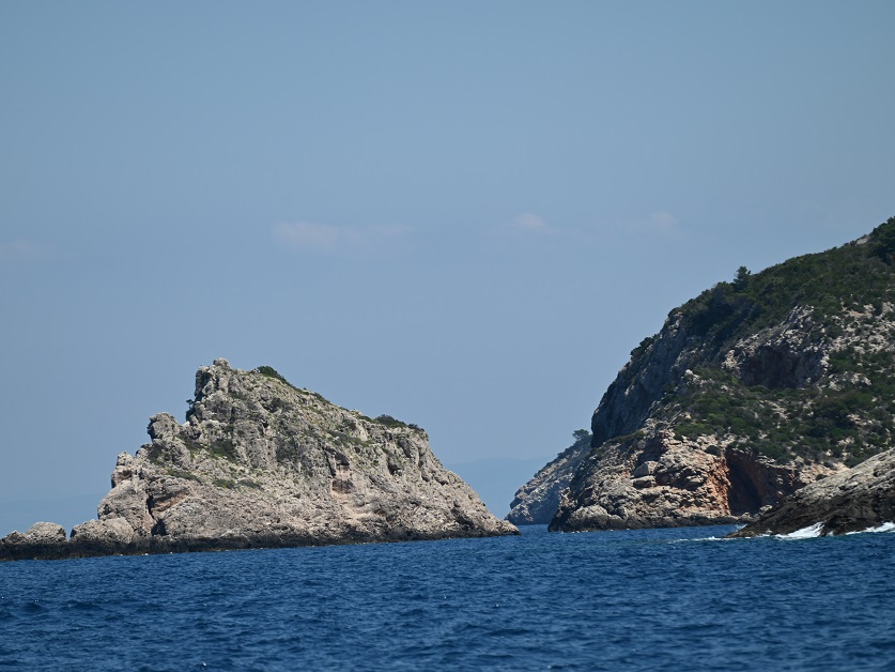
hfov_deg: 7.6
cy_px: 336
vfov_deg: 5.7
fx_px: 6775
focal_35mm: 262
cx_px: 439
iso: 110
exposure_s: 1/1000
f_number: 5.6
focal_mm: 240
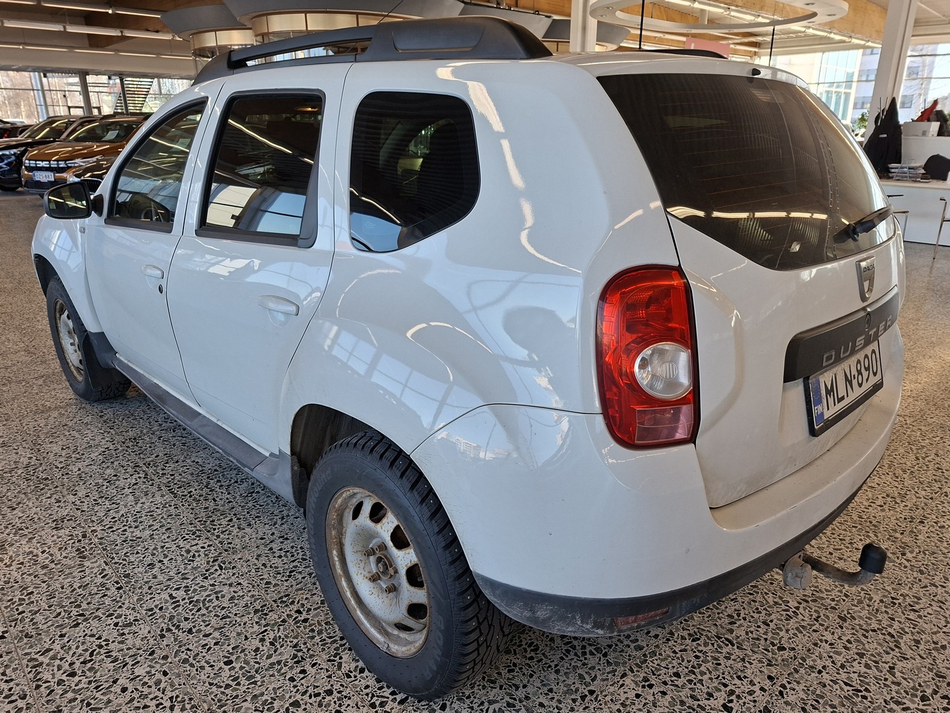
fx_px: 631
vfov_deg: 58.9
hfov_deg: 73.9
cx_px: 475
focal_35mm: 23
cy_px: 356
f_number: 1.8
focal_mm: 5.54
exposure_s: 1/149
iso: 50
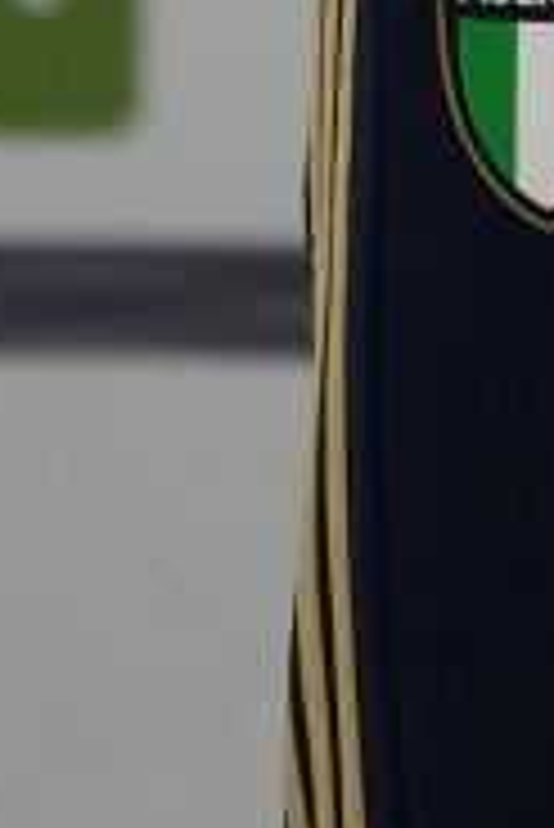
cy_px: -1746
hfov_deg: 0.7
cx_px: 1122
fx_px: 44994
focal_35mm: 1953
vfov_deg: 1.1
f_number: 2.8
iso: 2000
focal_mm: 200
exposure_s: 1/500
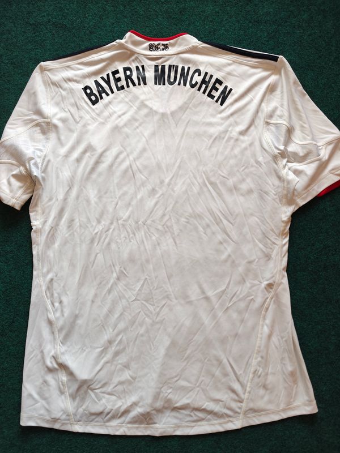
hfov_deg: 58.9
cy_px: 226
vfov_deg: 73.9
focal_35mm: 23
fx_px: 301
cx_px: 170
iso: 160
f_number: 1.6
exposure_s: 1/100
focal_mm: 6.06
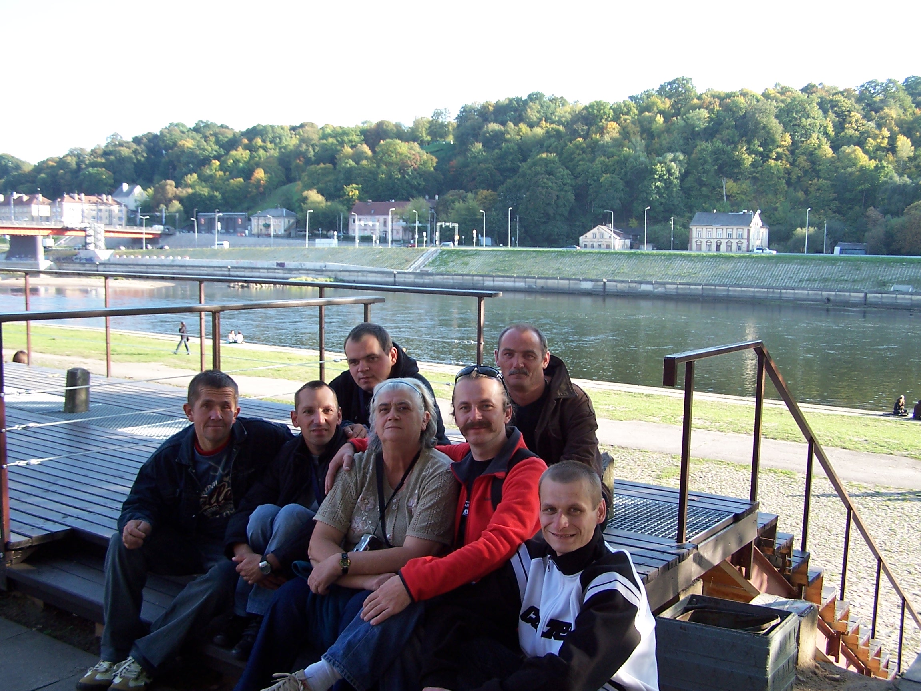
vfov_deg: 37.7
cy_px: 346
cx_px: 460
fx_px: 1011
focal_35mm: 38
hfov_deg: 49.0
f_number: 2.8
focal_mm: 6.3
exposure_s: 1/125
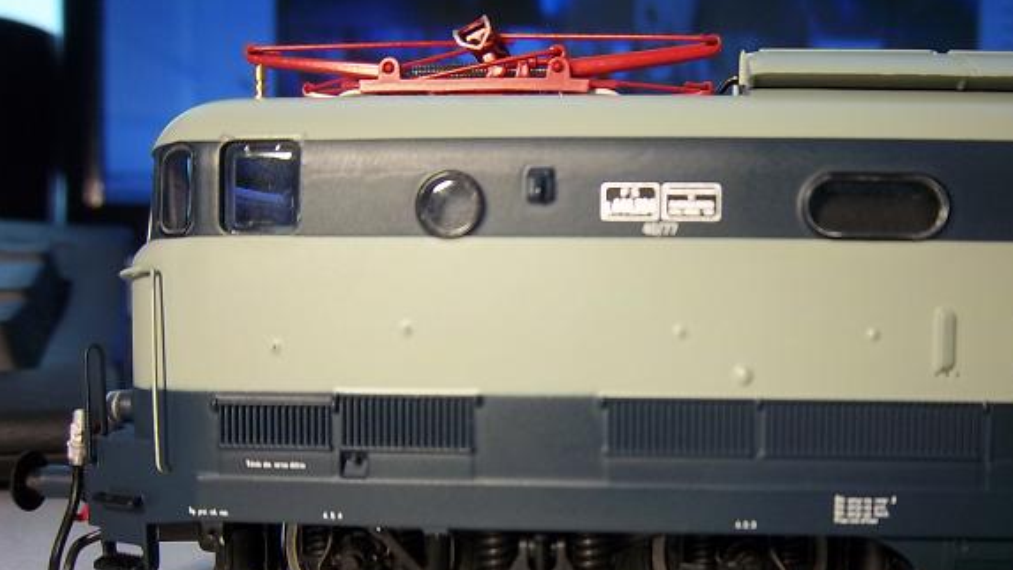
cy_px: 387
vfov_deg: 32.5
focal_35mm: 36
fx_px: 967
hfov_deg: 55.0
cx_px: 590
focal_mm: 5.1
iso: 88
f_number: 3.5
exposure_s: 1/30
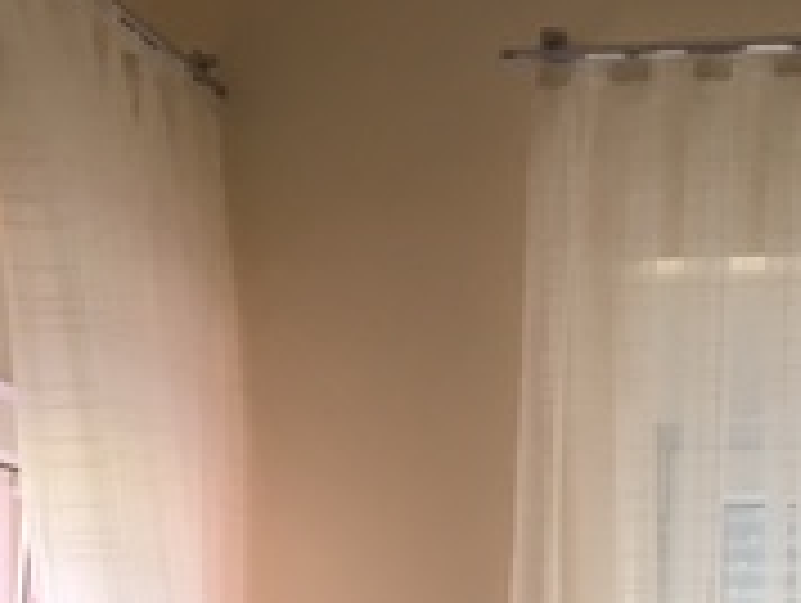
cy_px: 1026
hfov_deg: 18.6
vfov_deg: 13.1
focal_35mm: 104
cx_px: 675
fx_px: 2410
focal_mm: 4.15
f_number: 2.2
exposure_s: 1/33
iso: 25
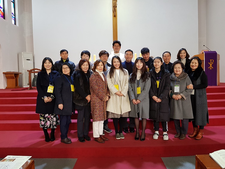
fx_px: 169
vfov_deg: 53.1
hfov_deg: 67.3
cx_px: 112
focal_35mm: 26
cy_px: 84
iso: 160
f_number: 1.7
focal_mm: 4.3
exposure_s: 1/40
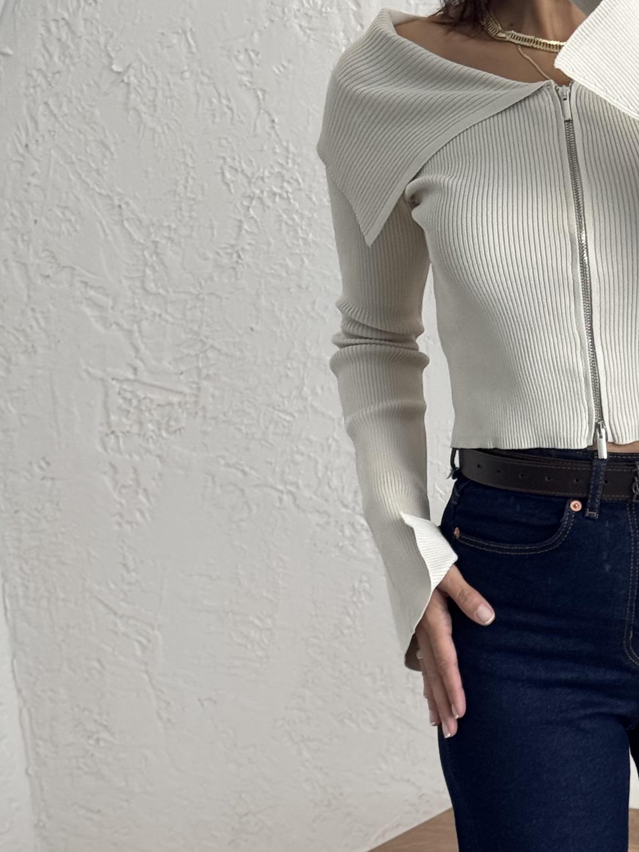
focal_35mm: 110
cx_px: 687
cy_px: 901
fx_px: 2706
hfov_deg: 13.2
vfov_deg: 17.4
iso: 64
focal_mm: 6.76
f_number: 1.78
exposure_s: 1/121
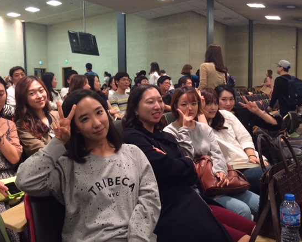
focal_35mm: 33
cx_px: 128
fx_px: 295
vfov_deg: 44.5
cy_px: 111
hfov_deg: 54.0
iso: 250
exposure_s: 1/30
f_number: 2.2
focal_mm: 4.15
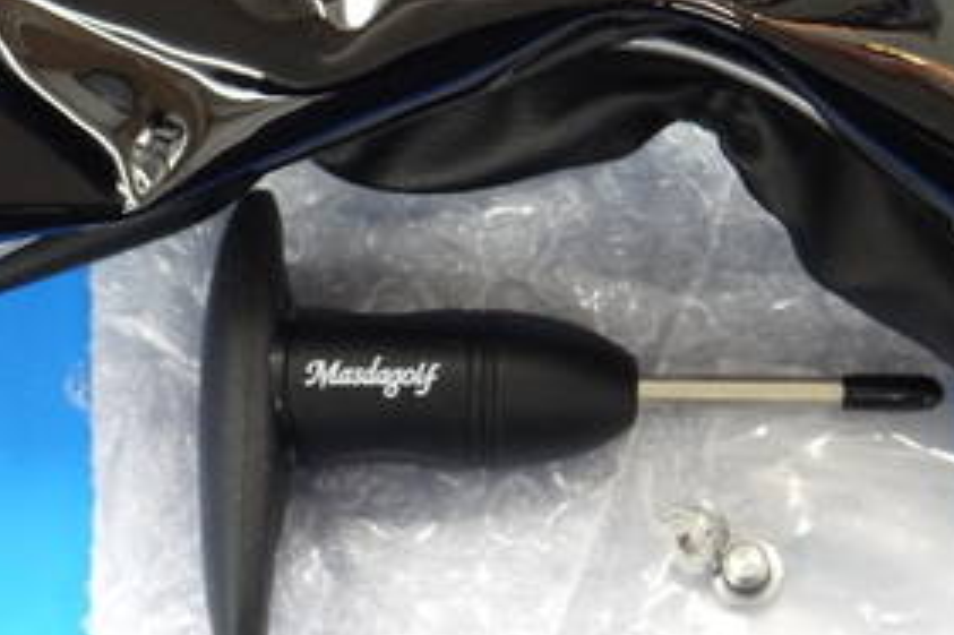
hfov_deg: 18.8
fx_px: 2887
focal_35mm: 109
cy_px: 146
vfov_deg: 12.5
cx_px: 431
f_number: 4.4
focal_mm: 23
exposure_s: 1/60
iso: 800
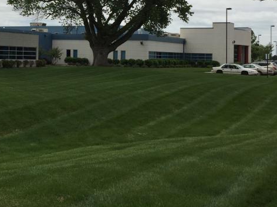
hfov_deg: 32.0
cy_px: 49
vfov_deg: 24.5
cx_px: 66
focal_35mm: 59
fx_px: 472
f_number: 2.2
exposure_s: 1/4950
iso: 32
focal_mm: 4.15
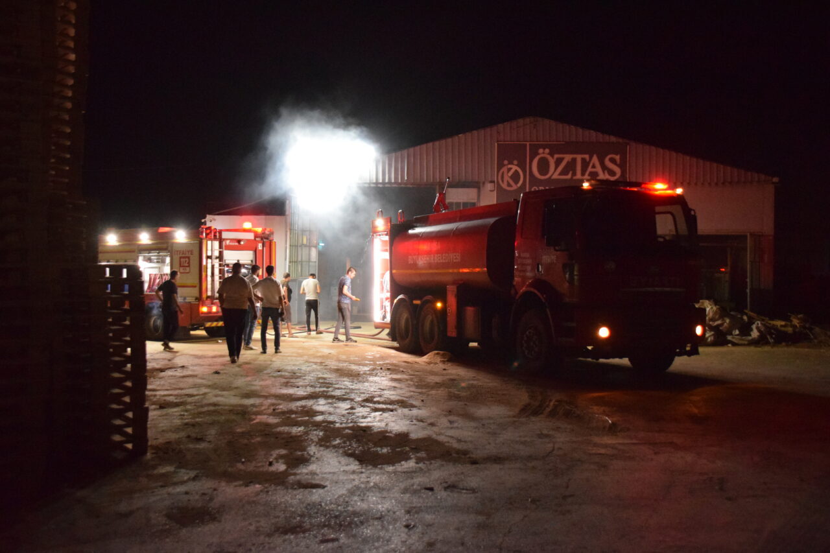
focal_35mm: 39
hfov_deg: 49.6
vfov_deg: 34.2
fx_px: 899
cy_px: 276
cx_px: 415
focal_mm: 26
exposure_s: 1/60
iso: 6400
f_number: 4
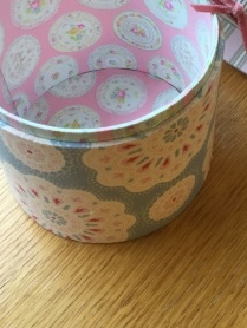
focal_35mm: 59
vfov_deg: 32.1
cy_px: 81
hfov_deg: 24.7
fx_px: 560
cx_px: 166
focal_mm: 3.3
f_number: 2.4
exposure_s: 1/40
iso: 32
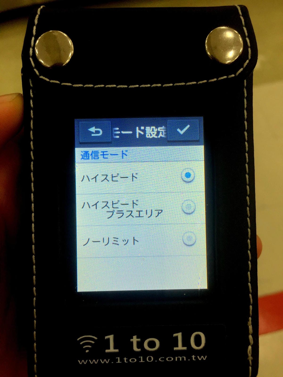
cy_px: 188
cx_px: 142
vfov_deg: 61.7
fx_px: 316
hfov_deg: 48.2
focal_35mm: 29
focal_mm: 4.15
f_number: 2.2
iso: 40
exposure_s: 1/60
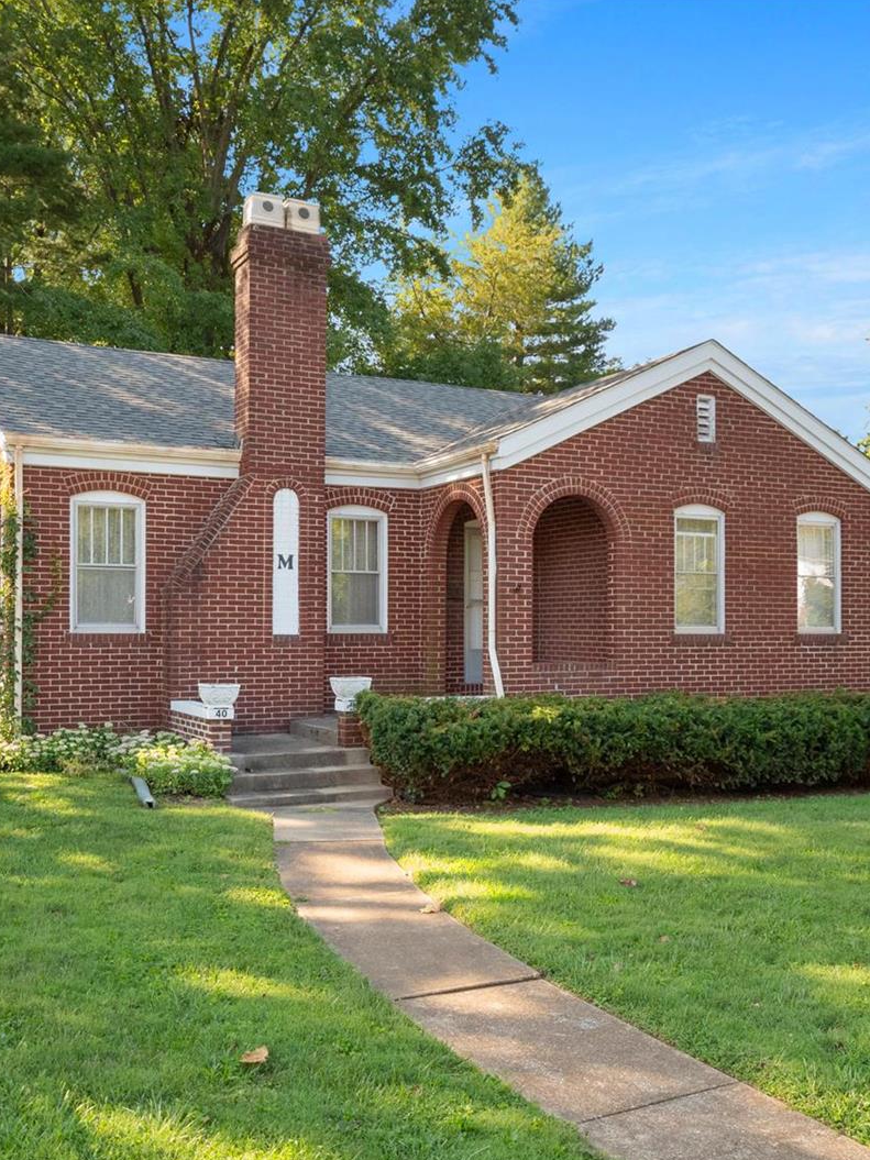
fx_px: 1173
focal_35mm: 35
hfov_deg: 40.6
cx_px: 484
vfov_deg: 52.6
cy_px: 581
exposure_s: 1/80
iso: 400
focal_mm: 12
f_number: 8
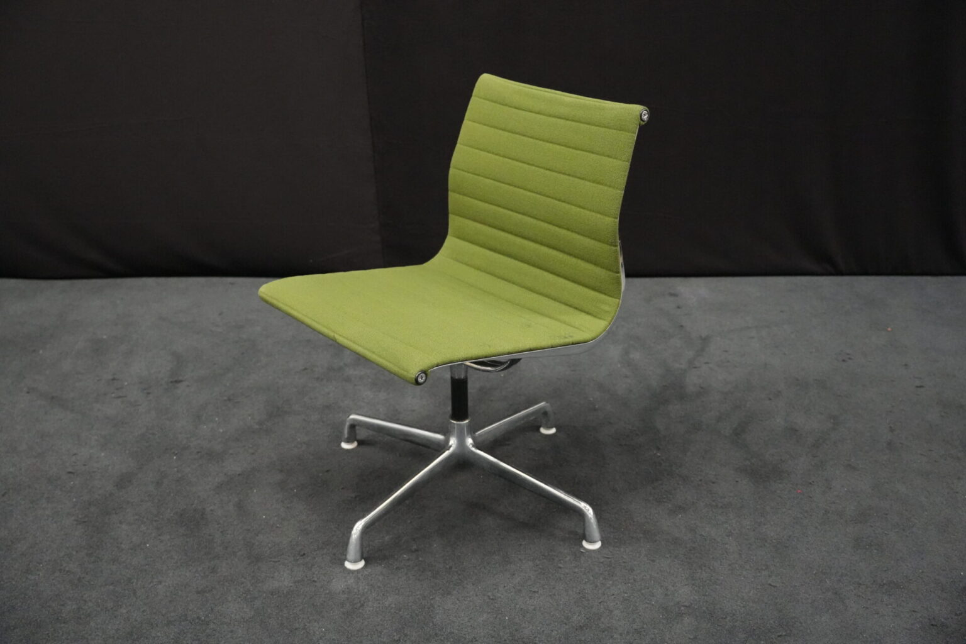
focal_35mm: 40
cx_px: 483
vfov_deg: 33.4
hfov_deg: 48.5
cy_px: 322
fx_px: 1073
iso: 12800
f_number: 4
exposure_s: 1/125
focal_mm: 40
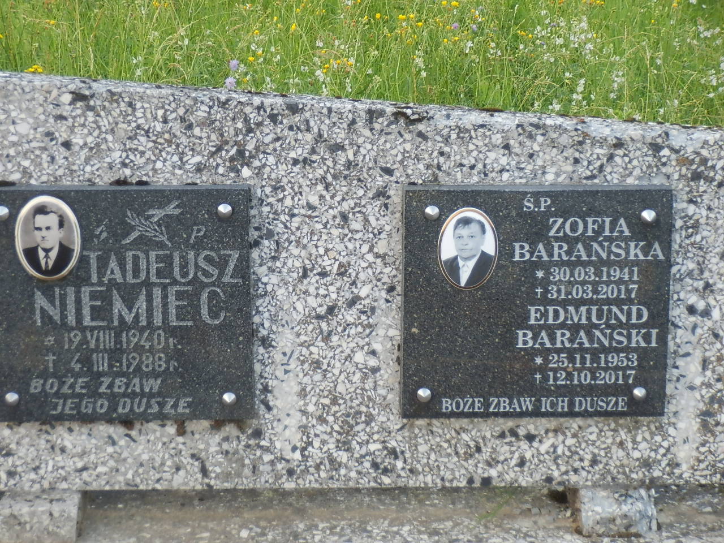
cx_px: 362
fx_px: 2008
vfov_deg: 15.4
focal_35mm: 96
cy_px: 272
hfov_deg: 20.4
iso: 160
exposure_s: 1/60
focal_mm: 17.1
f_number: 5.3
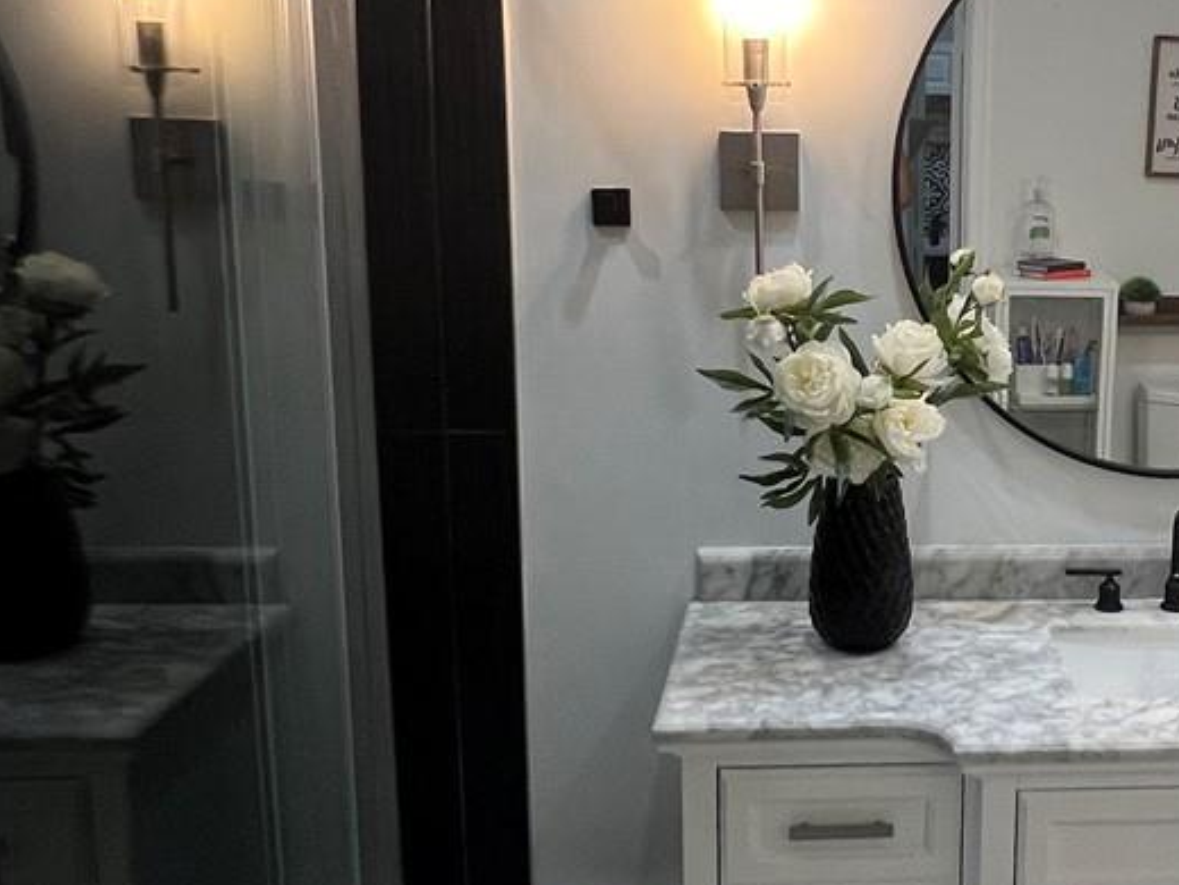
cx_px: 957
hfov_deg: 44.3
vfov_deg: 35.9
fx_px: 1362
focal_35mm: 40
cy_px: 393
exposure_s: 1/120
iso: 160
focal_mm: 1.57
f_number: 1.8
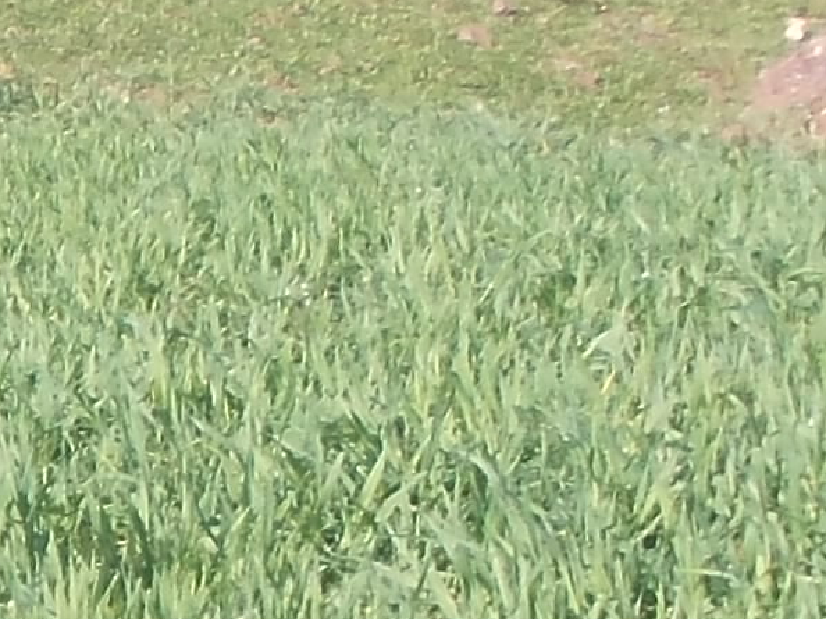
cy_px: 696
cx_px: -658
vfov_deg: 8.6
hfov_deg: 10.8
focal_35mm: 172
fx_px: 4103
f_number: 5.4
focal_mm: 4
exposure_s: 1/160
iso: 80
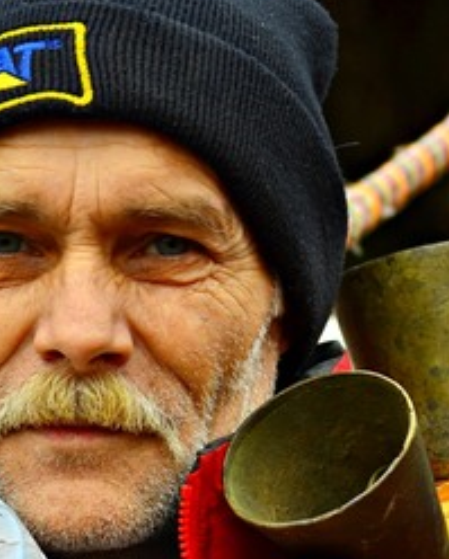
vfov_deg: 10.2
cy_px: 568
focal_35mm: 187
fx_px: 3103
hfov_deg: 8.3
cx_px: 144
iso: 100
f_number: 4
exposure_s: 1/60
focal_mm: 55
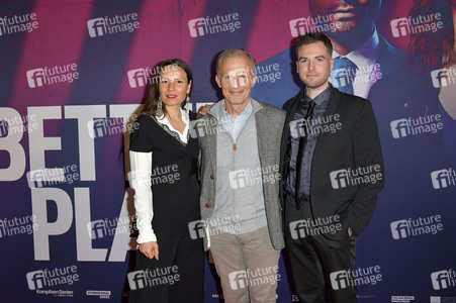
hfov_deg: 54.5
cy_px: 152
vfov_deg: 37.8
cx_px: 228
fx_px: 443
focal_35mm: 35
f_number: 5.6
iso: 800
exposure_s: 1/200
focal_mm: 35
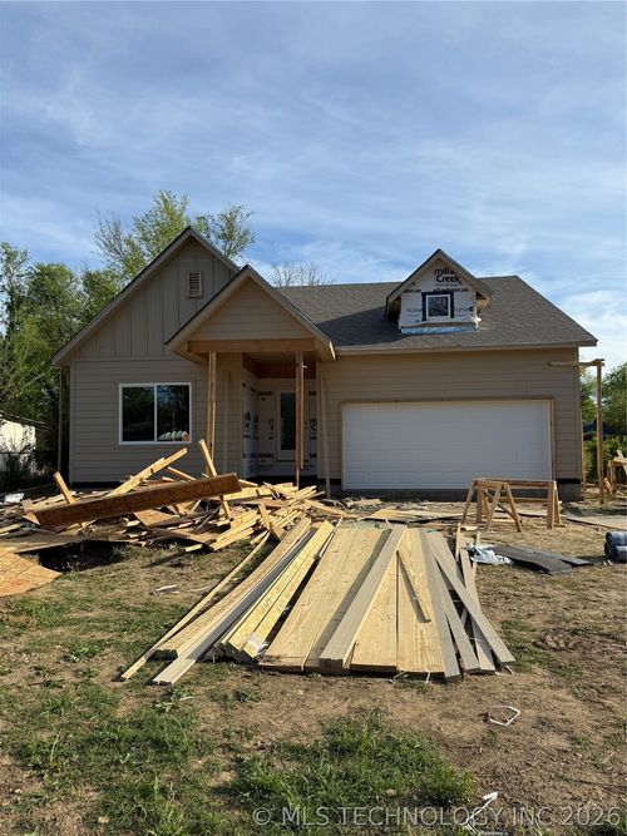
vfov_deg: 71.6
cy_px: 418
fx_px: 580
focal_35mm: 24
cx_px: 314
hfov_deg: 56.8
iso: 80
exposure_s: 1/3584
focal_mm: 6.76
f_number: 1.78
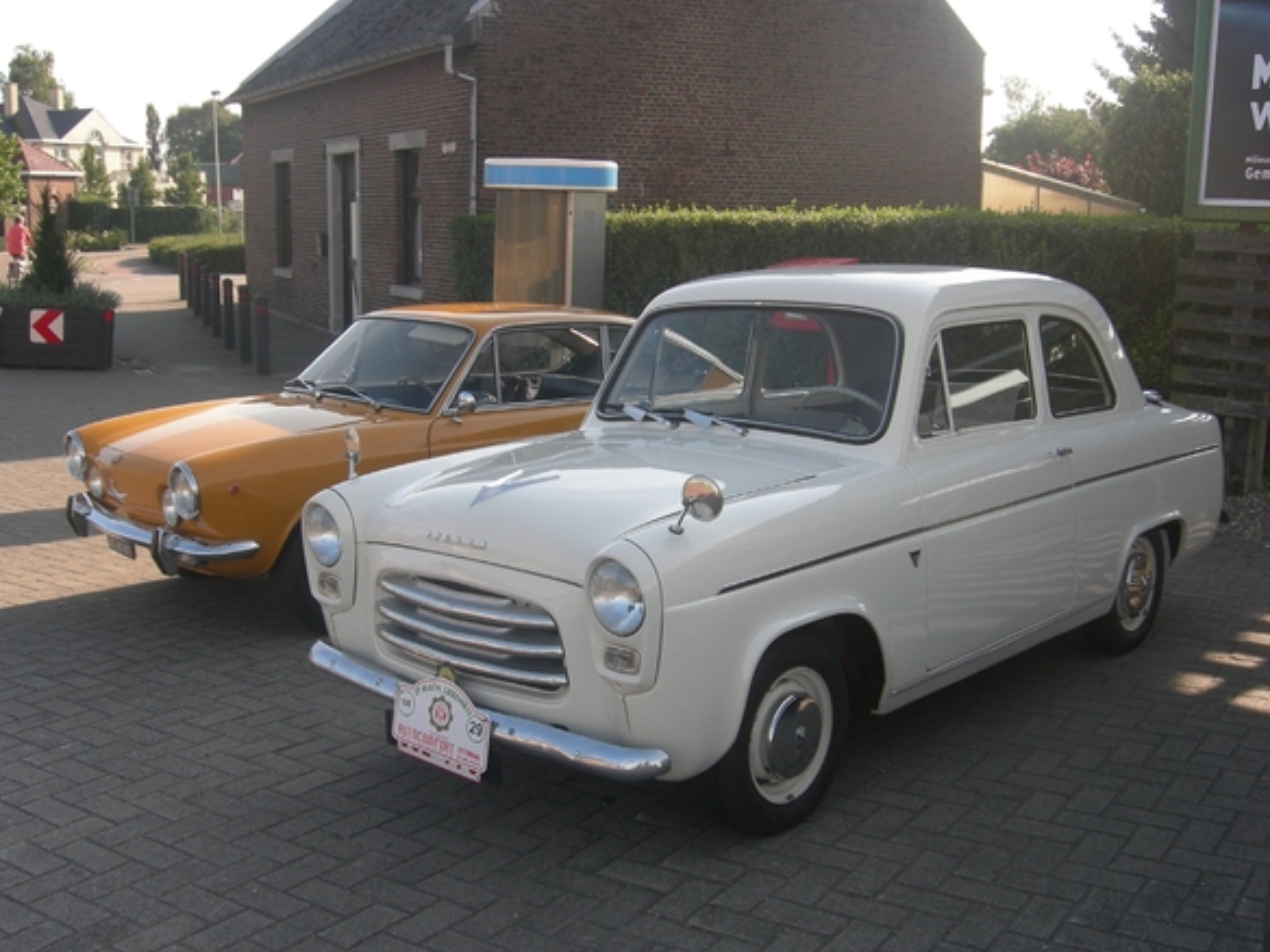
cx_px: 624
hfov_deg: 50.1
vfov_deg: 38.7
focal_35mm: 37
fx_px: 1357
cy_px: 478
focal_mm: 7.5
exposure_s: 1/184
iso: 64
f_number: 4.8
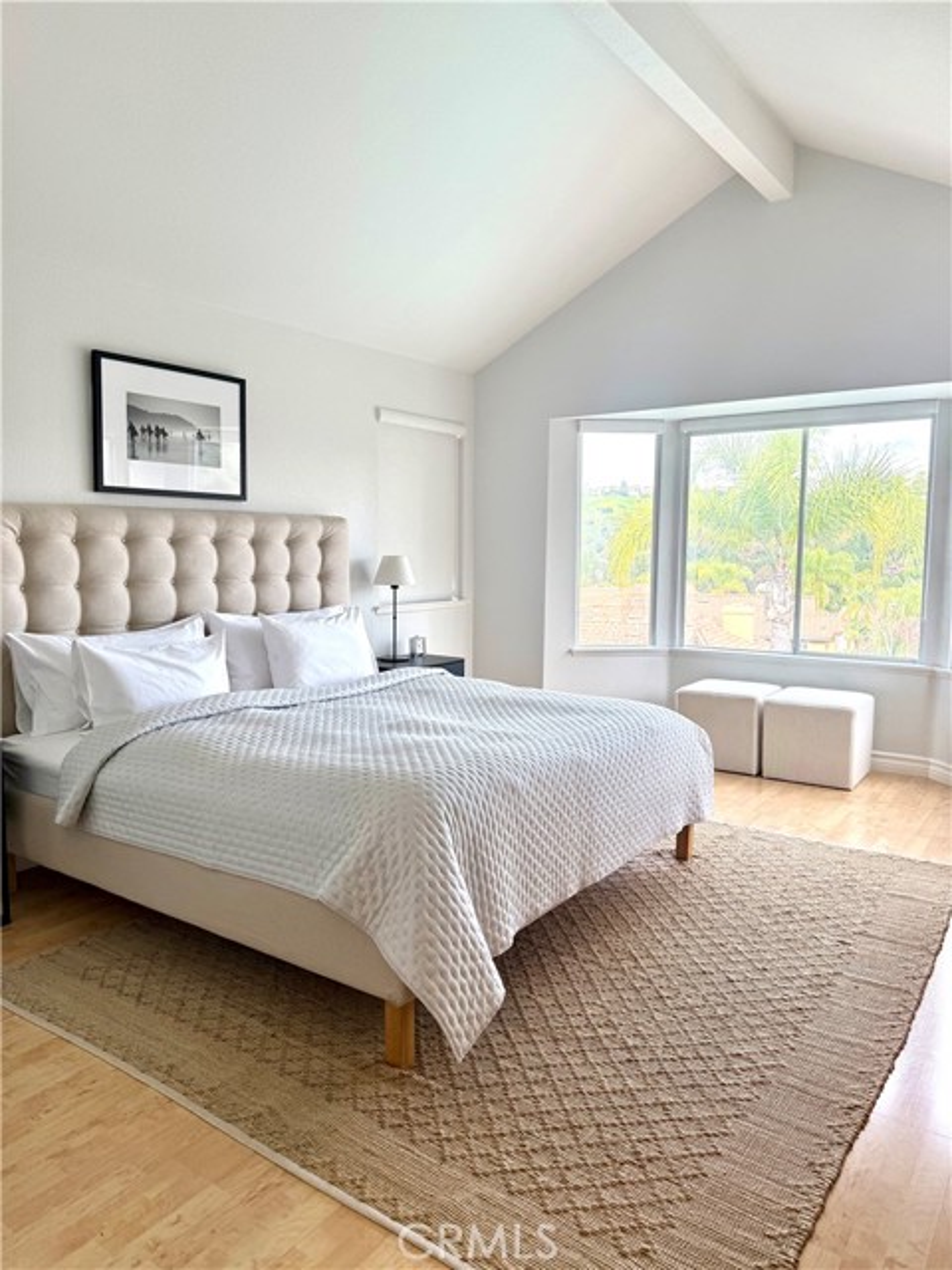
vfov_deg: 71.6
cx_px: 476
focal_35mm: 24
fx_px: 880
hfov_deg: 56.8
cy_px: 635
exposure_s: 1/443
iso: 100
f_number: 1.78
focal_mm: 6.76
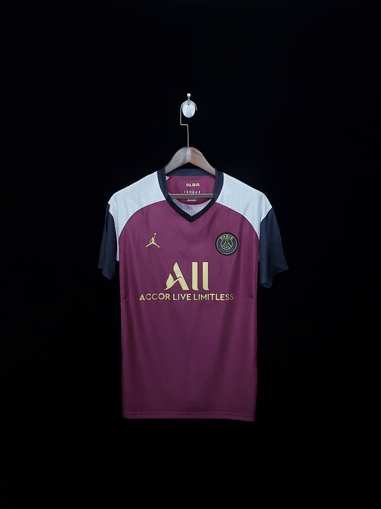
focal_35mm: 26
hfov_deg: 53.1
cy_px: 254
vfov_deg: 67.3
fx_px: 382
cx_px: 190
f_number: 2.4
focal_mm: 4.3
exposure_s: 1/20
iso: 200
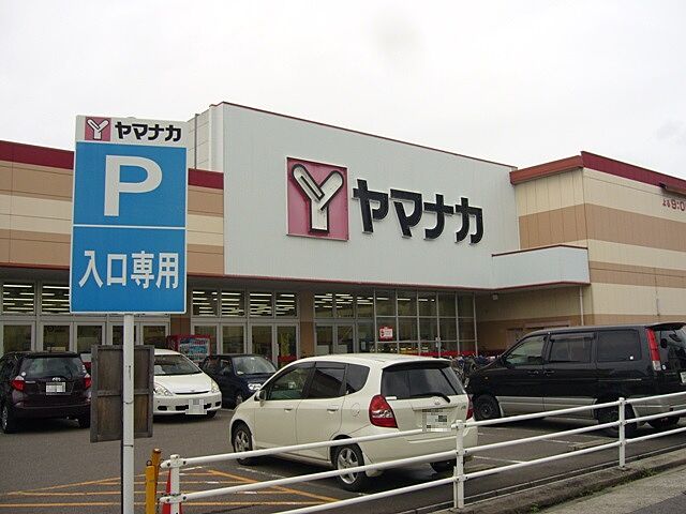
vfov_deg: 40.7
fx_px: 694
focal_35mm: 35
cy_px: 257
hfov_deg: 52.6
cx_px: 343
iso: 80
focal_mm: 5.8
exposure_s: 1/125
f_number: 5.6
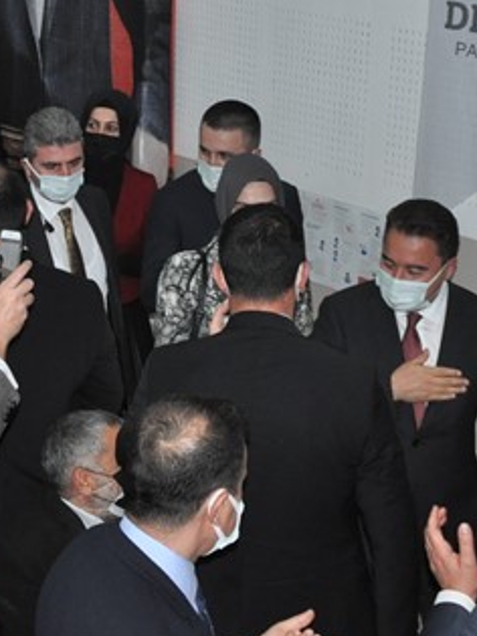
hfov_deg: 14.2
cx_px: 148
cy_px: 208
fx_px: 1912
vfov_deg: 18.8
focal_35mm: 104
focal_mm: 35
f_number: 5
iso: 1600
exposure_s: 1/60
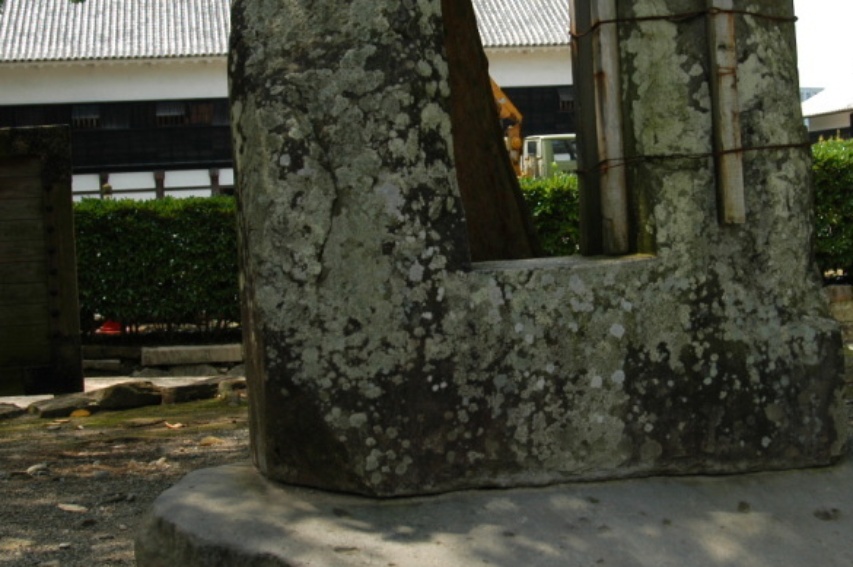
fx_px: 1491
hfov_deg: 31.7
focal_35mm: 63
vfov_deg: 21.5
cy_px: 205
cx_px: 560
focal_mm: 24
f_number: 6.3
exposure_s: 1/320
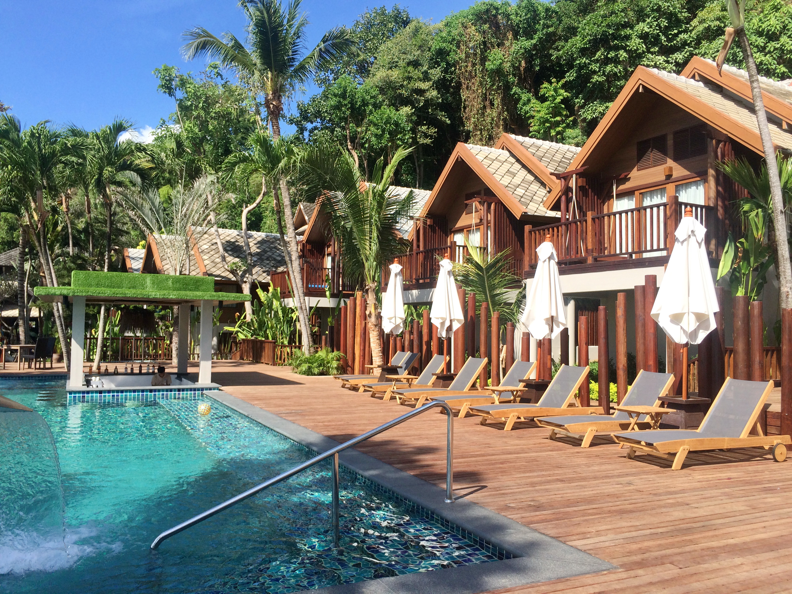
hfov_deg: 61.7
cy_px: 297
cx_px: 396
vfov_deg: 48.2
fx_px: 664
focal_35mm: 29
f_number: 2.2
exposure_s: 1/1466
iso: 32
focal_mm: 4.15
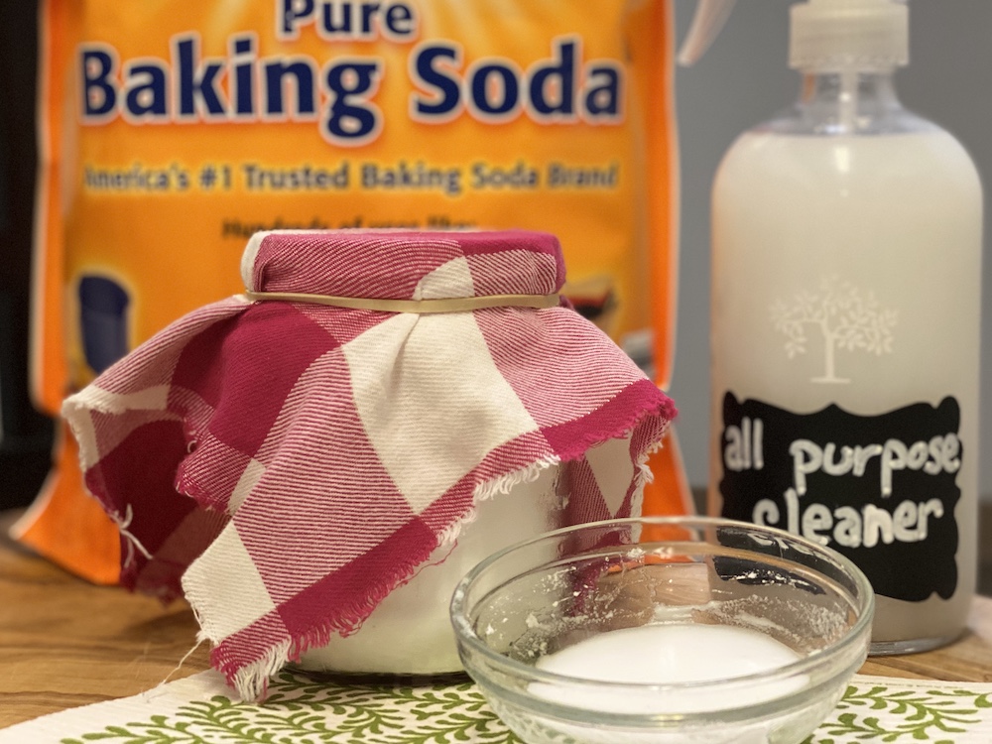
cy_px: 372
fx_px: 1490
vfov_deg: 28.0
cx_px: 496
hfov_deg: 36.8
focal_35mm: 52
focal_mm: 6
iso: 200
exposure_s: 1/120
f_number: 2
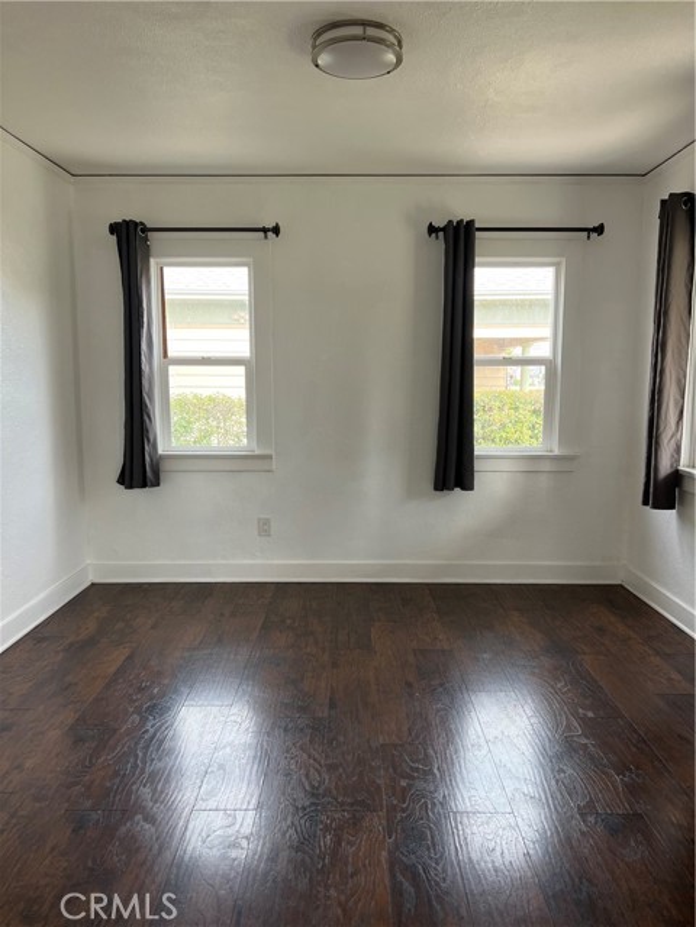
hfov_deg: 53.1
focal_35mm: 26
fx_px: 697
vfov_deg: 67.3
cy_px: 464
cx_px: 348
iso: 64
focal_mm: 5.7
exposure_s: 1/120
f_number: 1.5
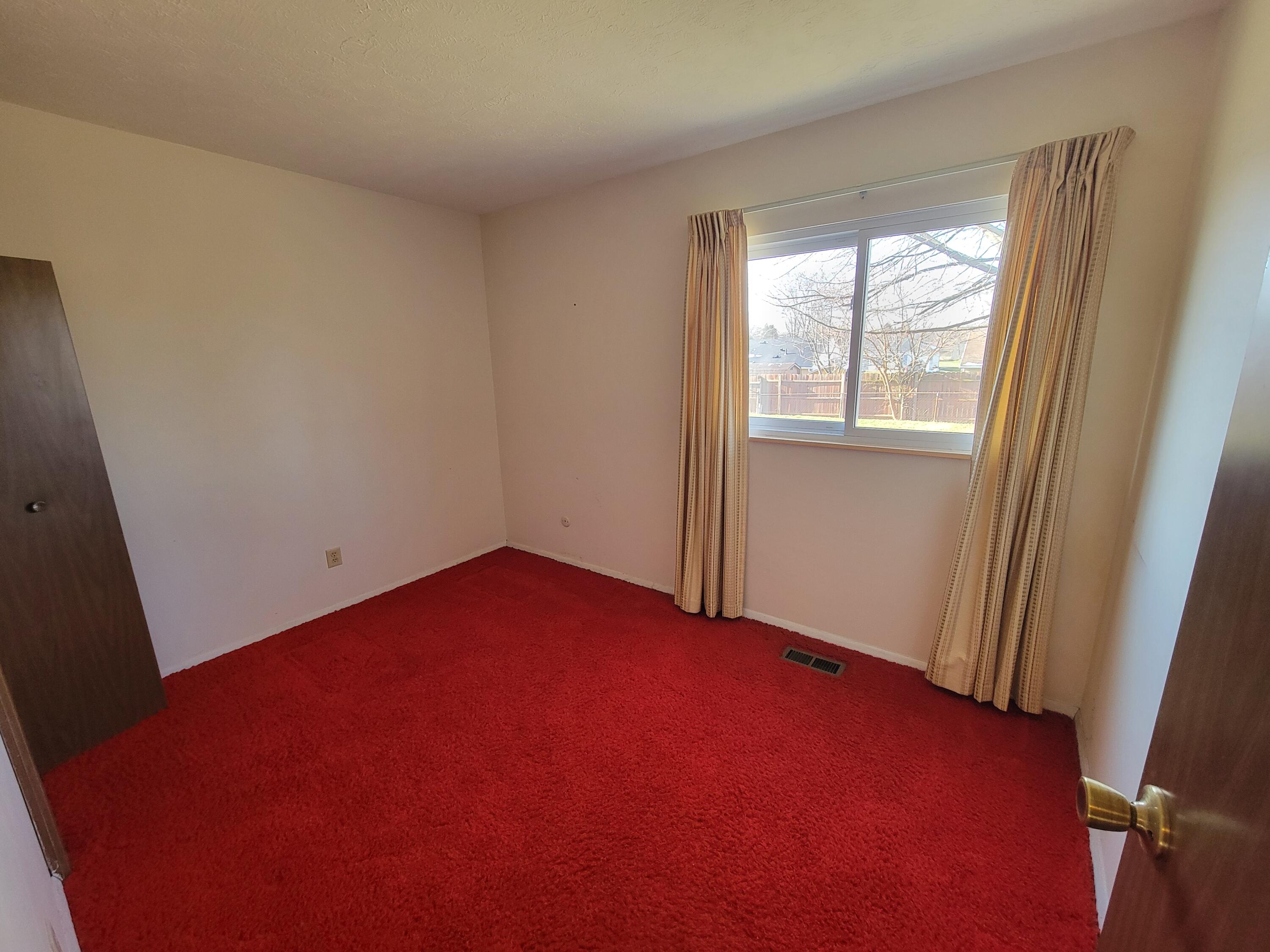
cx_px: 635
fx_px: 477
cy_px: 476
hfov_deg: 106.2
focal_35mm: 13
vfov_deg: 89.9
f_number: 2.2
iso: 250
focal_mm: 2.2
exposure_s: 1/60
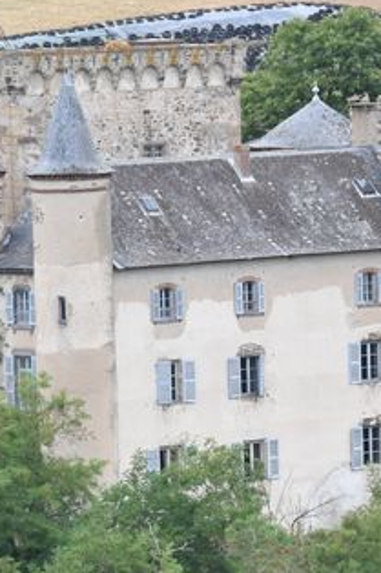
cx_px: 223
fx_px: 5580
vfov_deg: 5.9
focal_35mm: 351
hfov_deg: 3.9
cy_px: 323
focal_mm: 105
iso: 250
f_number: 5.6
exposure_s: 1/500
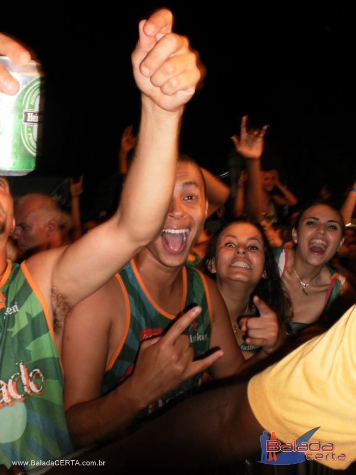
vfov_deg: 51.4
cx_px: 178
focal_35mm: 36
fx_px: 494
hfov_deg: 39.7
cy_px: 238
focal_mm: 6.3
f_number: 3.1
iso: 125
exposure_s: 1/30
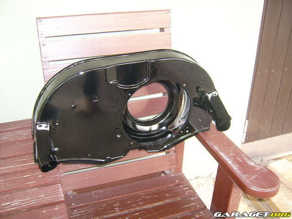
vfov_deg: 40.7
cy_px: 110
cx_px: 146
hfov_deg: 52.6
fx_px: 295
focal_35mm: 35
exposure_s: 1/60
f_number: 2.8
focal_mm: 5.95
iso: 100
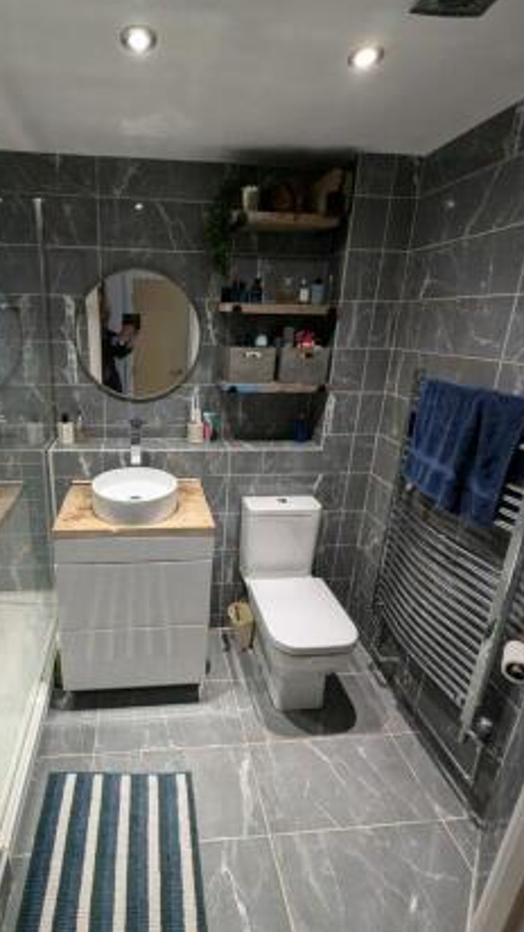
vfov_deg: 102.9
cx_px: 177
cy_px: 443
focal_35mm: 15
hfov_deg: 68.6
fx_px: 371
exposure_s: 1/50
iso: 302
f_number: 2.2
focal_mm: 1.95
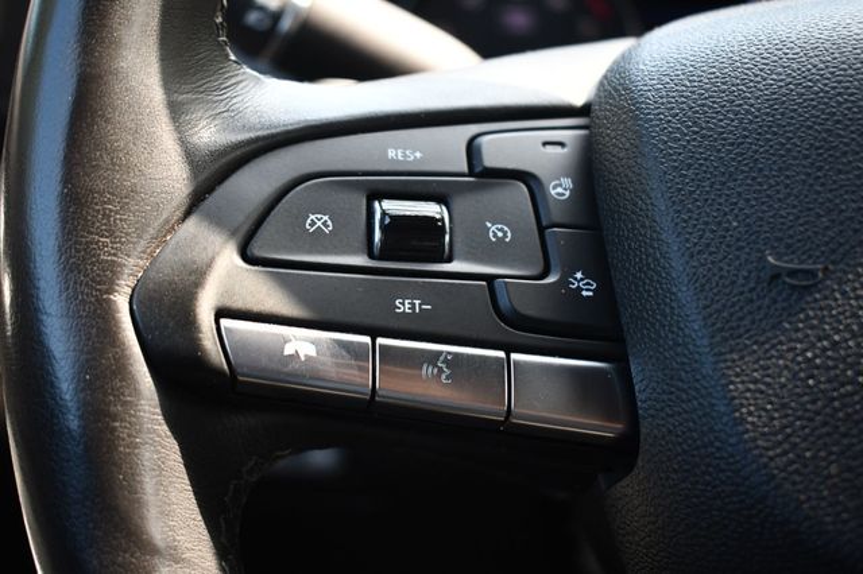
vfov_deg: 28.0
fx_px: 1150
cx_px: 432
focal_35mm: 48
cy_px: 287
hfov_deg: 41.1
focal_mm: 32
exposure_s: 1/250
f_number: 4.5
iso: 720
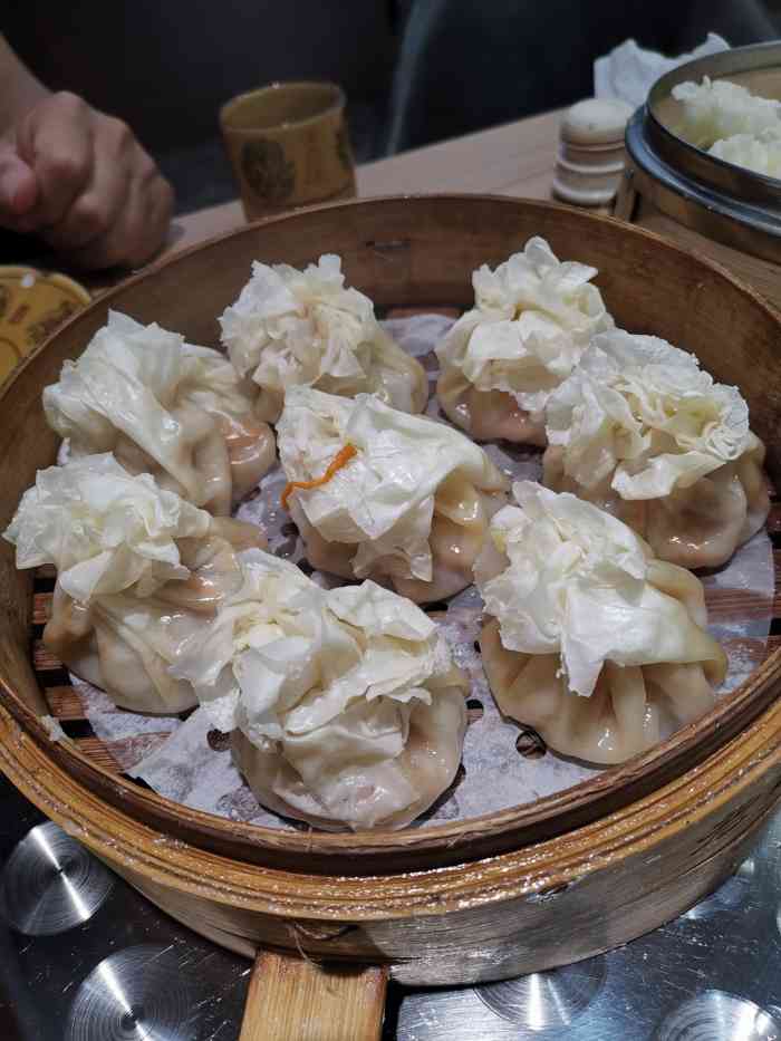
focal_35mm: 27
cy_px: 520
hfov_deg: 51.4
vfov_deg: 65.3
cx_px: 390
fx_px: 812
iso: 50
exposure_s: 1/100
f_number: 1.8
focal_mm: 4.75
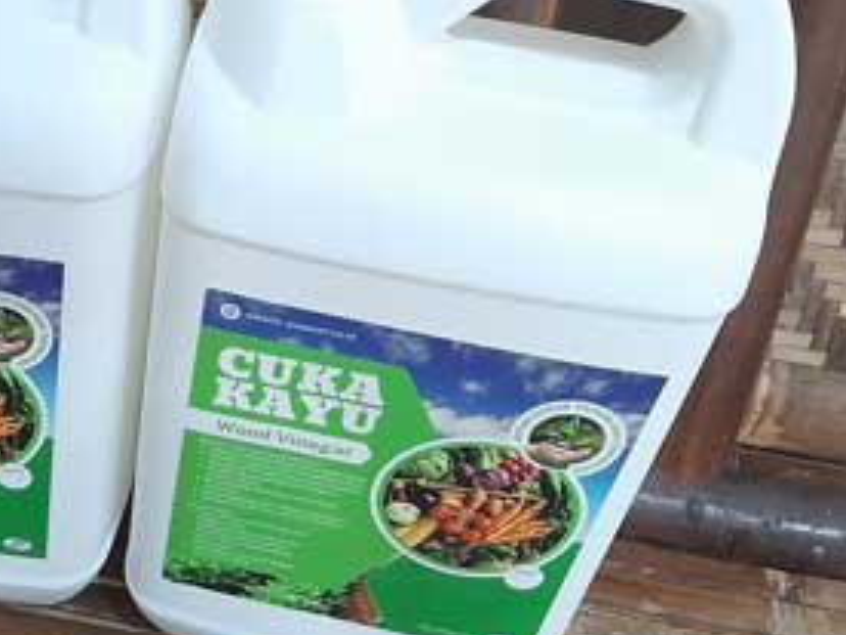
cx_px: 172
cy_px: 202
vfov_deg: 30.6
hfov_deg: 38.9
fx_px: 1149
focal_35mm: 47
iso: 640
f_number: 1.7
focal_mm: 3.93
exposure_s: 1/20
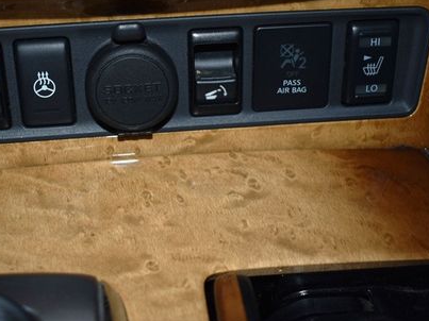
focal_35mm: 55
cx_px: 161
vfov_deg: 26.4
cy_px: 102
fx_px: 681
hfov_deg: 34.8
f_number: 4
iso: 200
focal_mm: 24
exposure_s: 1/60
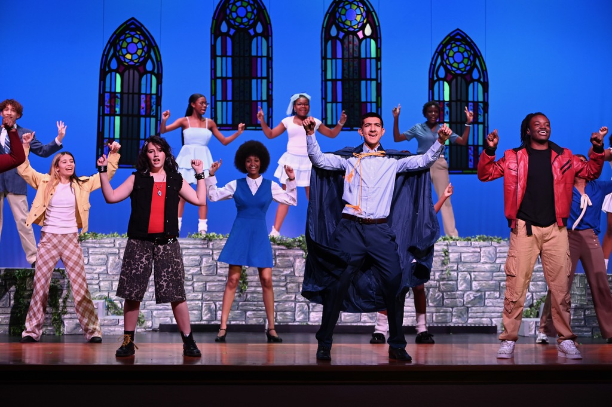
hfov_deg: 26.0
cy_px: 204
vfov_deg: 17.5
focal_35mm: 78
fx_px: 1325
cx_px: 306
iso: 1600
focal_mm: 78
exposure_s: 1/400
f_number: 2.8
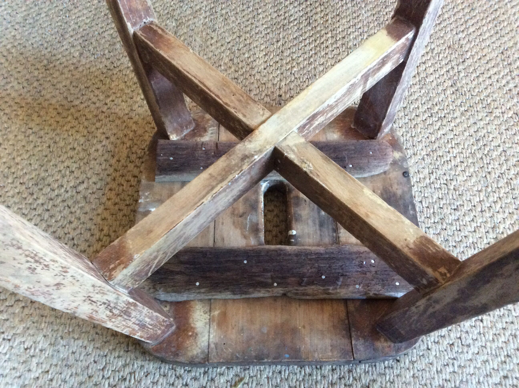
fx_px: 479
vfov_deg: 44.1
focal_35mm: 32
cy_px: 194
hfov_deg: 56.9
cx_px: 260
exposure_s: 1/17
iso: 320
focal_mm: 3.3
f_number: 2.4
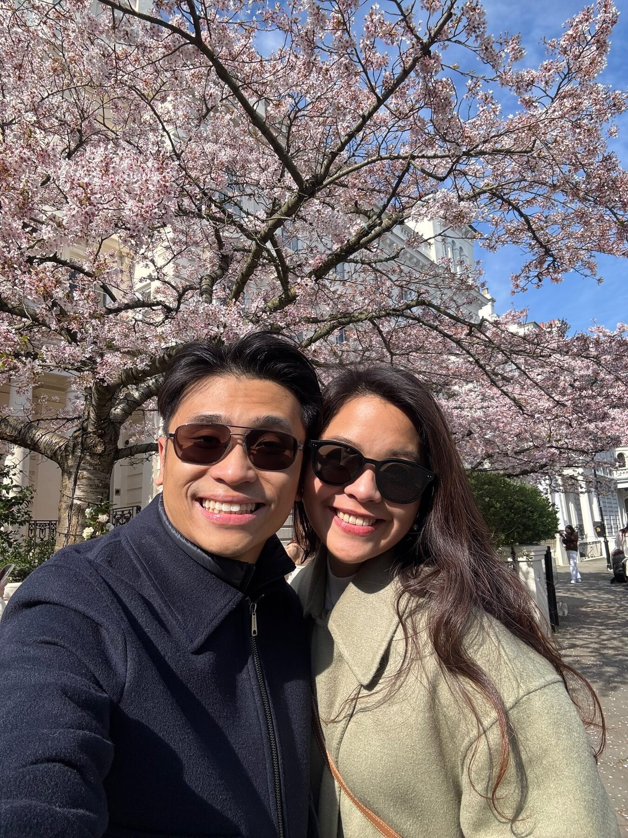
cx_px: 314
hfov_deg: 58.9
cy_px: 419
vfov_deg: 73.9
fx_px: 556
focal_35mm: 23
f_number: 1.9
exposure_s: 1/693
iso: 25
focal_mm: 2.69
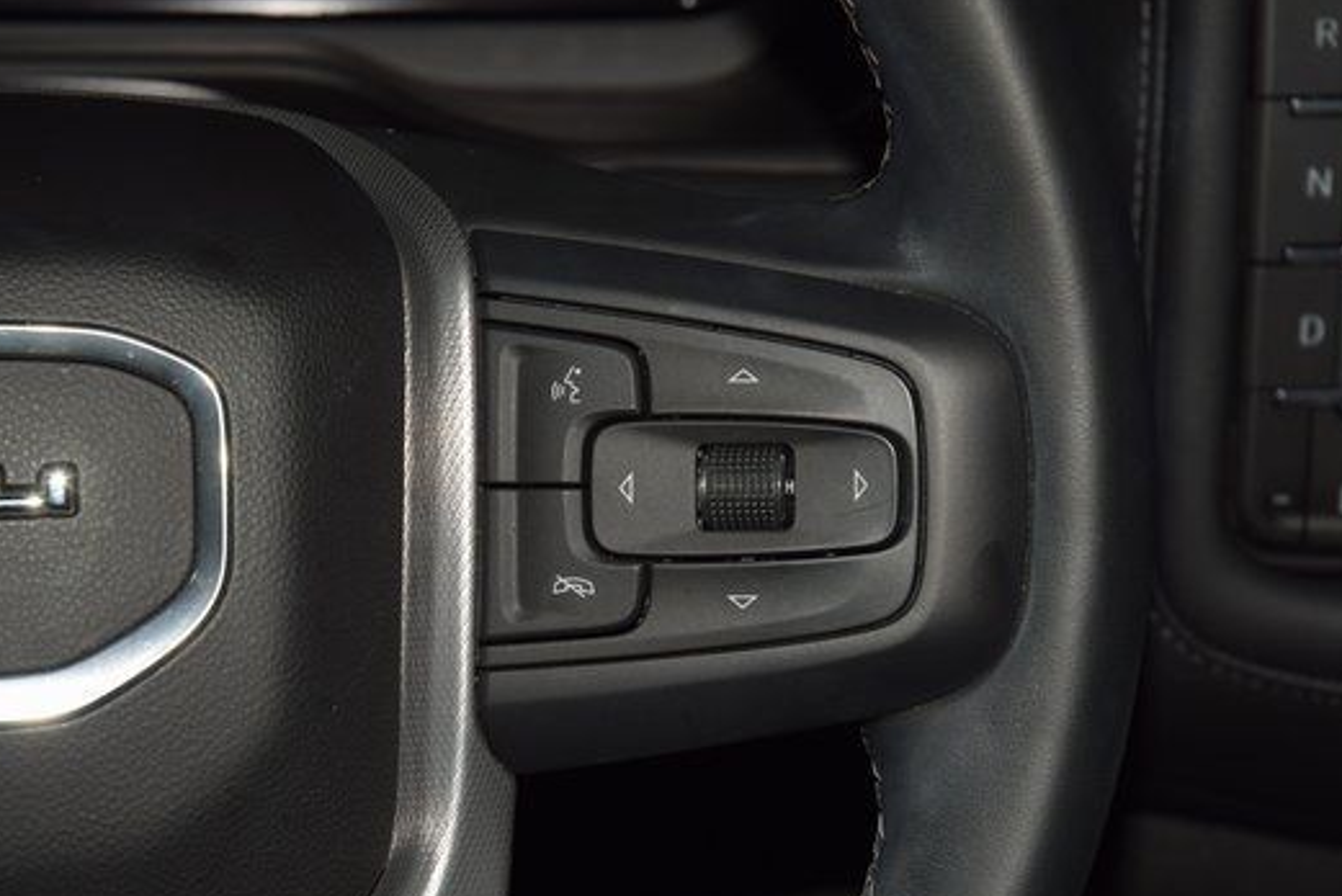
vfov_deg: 10.6
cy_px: 493
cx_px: 659
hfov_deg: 15.9
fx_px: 4811
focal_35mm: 129
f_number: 8
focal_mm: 70
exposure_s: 1/125
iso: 100
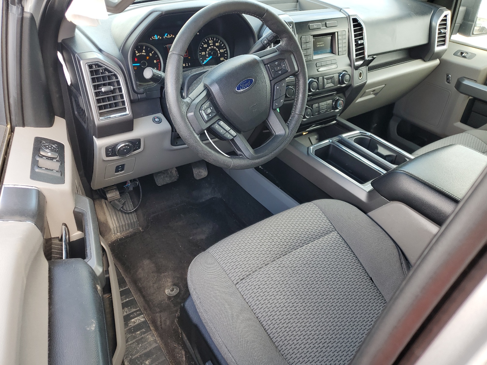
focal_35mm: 26
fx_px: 366
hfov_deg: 67.3
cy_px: 182
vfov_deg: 53.1
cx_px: 244
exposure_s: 1/120
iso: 51
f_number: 1.5
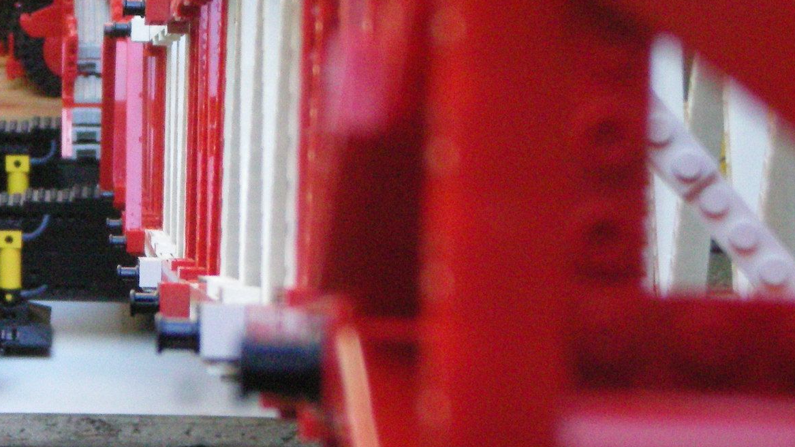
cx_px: 149
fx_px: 4595
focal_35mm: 218
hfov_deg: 9.9
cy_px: 255
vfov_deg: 5.6
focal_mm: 18.9
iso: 400
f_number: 5.9
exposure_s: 1/125
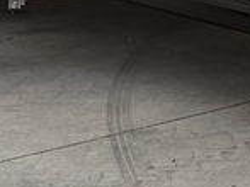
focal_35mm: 163
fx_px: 1176
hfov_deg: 11.4
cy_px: -184
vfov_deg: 8.6
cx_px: 429
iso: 80
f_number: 1.78
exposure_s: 1/521
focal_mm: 6.76
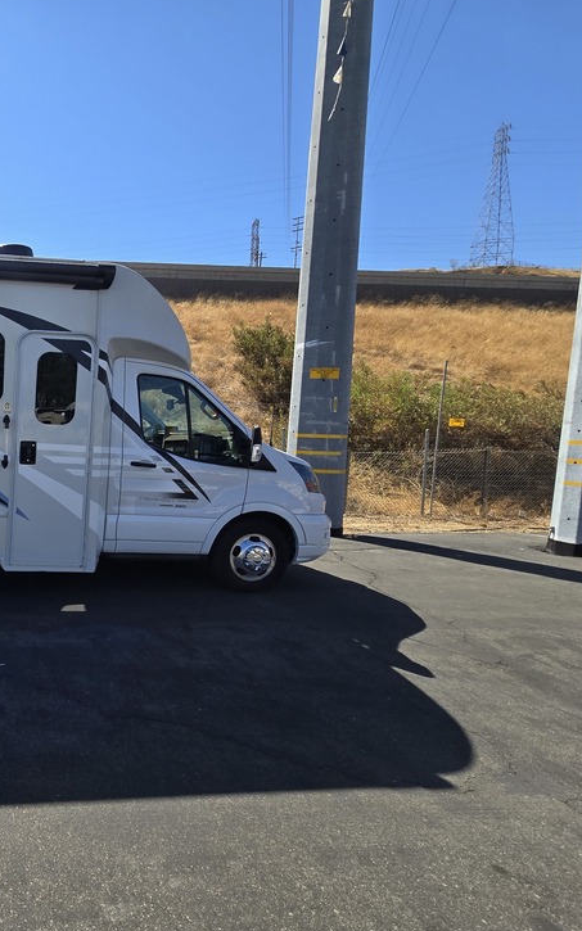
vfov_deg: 88.0
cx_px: -39
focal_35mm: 19
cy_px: 473
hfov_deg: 47.6
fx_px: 482
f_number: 2.2
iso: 64
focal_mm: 2.2
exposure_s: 1/2000
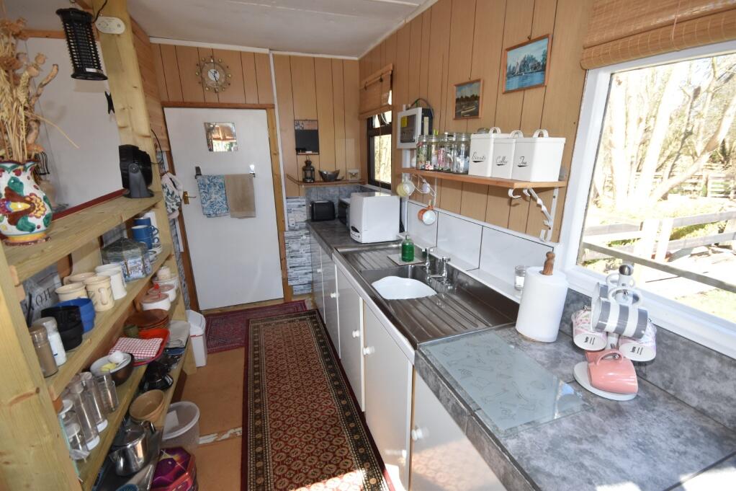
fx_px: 307
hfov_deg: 100.4
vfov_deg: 77.3
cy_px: 246
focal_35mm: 15
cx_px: 368
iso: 400
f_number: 5.6
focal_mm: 10
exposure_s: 1/125
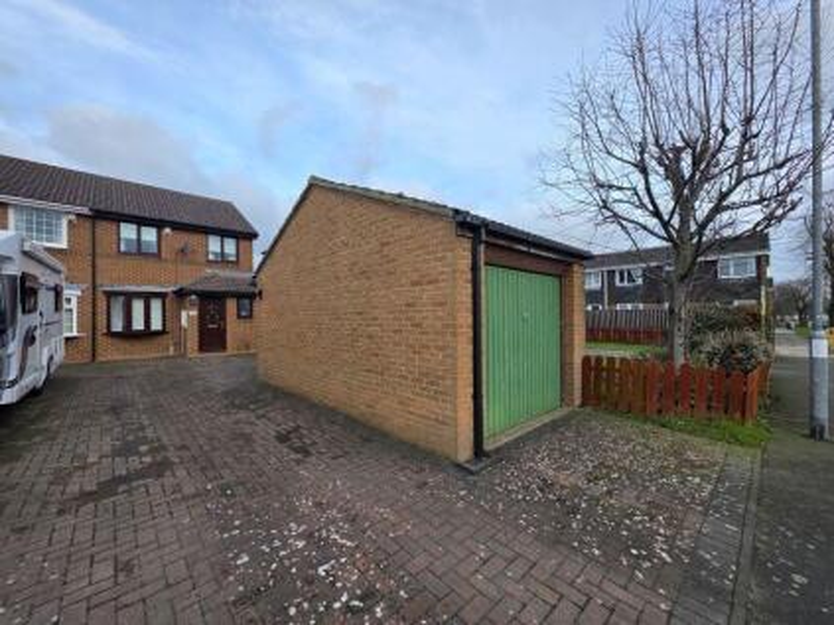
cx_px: 417
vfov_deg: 89.9
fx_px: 313
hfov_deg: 106.2
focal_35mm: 13
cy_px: 312
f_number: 1.9
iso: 40
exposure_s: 1/458
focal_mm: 2.2
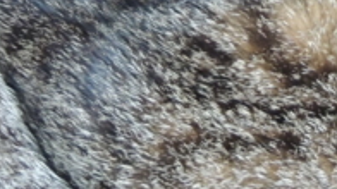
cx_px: 246
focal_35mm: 466
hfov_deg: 4.6
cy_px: -162
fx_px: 4162
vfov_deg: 2.6
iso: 800
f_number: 4.2
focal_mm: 18.7
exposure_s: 1/15
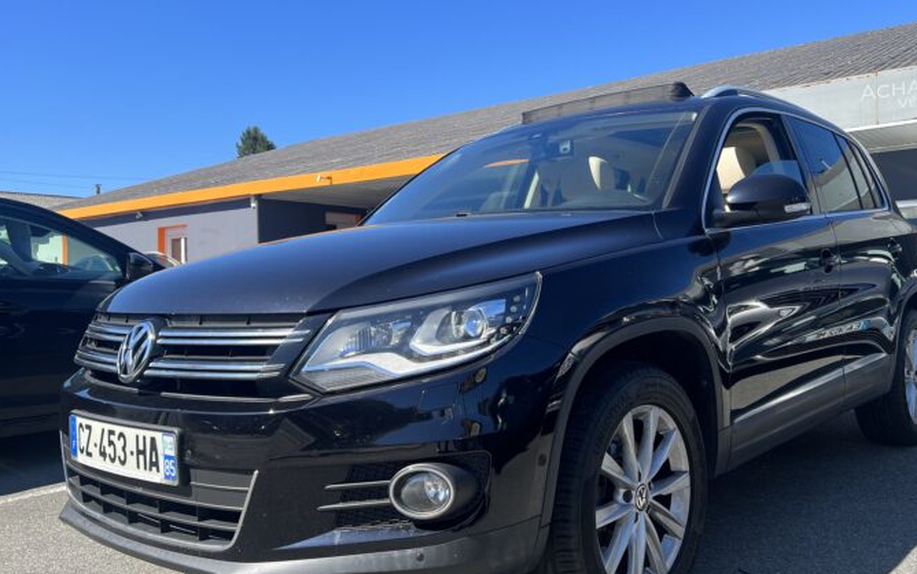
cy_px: 288
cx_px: 508
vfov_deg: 38.4
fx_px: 825
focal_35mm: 33
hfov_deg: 58.0
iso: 50
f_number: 1.5
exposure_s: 1/1934
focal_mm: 5.7
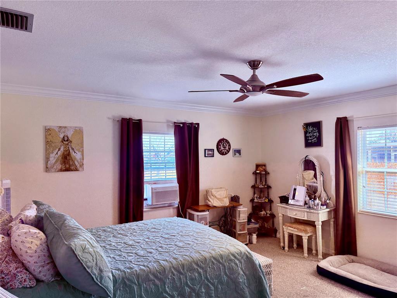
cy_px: 149
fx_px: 275
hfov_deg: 71.6
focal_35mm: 24
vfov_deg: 56.8
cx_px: 198
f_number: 1.78
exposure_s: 1/144
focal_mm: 6.76
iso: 200
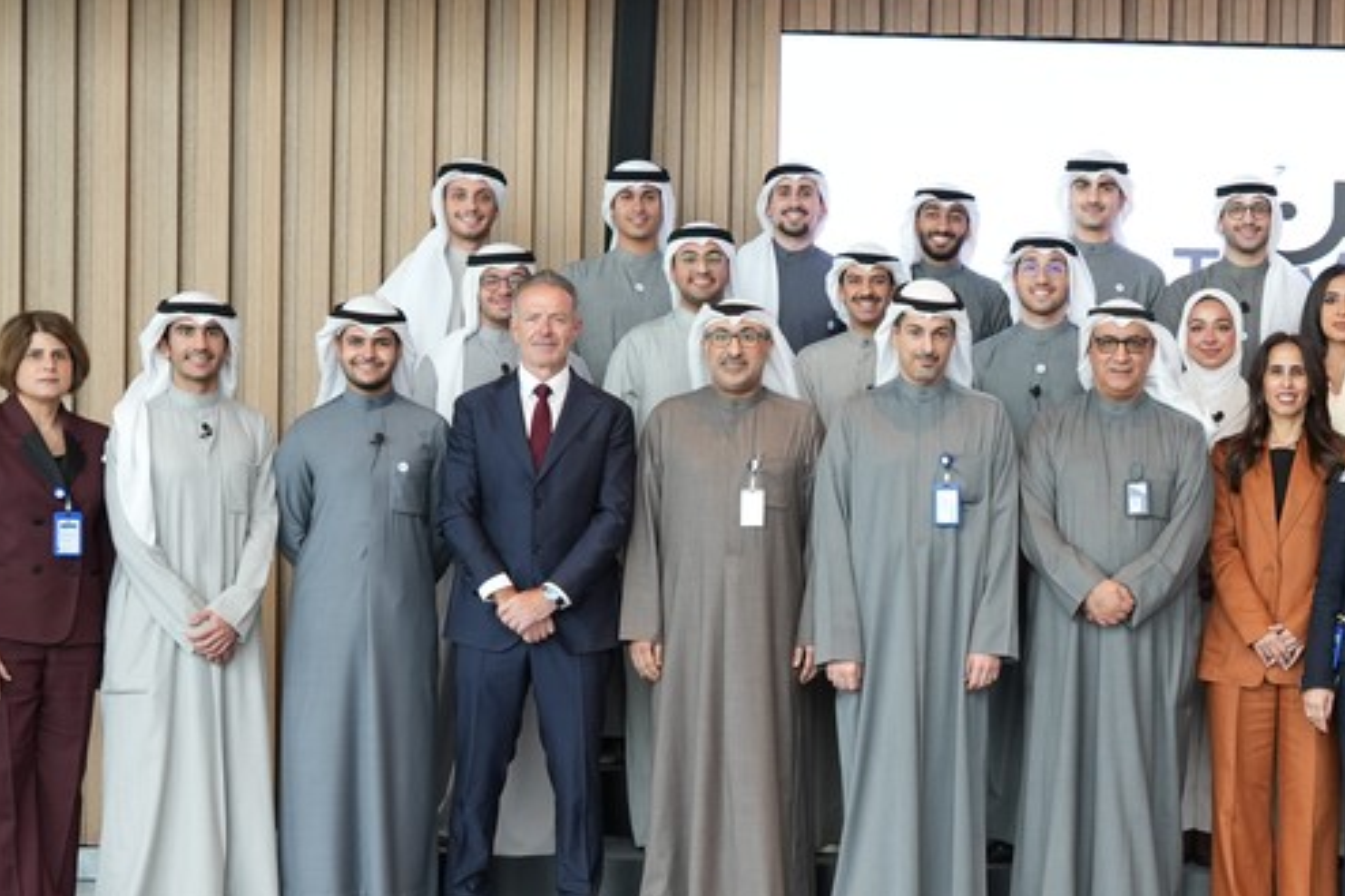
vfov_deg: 16.0
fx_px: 3174
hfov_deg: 23.0
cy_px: 607
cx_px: 1329
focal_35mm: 85
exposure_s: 1/100
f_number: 2.8
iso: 640
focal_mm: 35
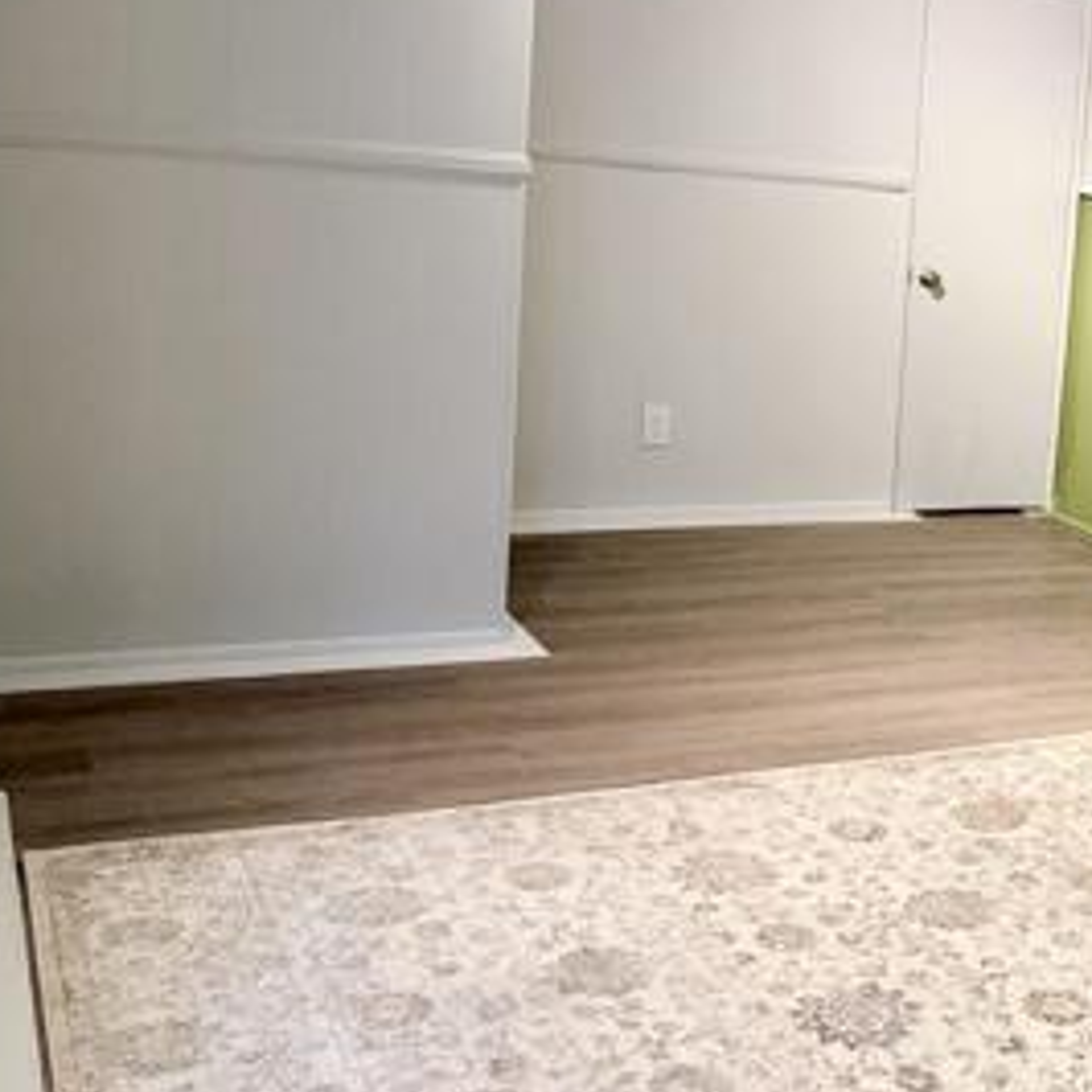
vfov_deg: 33.2
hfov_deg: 29.3
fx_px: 1820
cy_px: 402
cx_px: 1277
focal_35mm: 51
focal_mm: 6.76
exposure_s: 1/60
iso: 400
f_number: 1.78
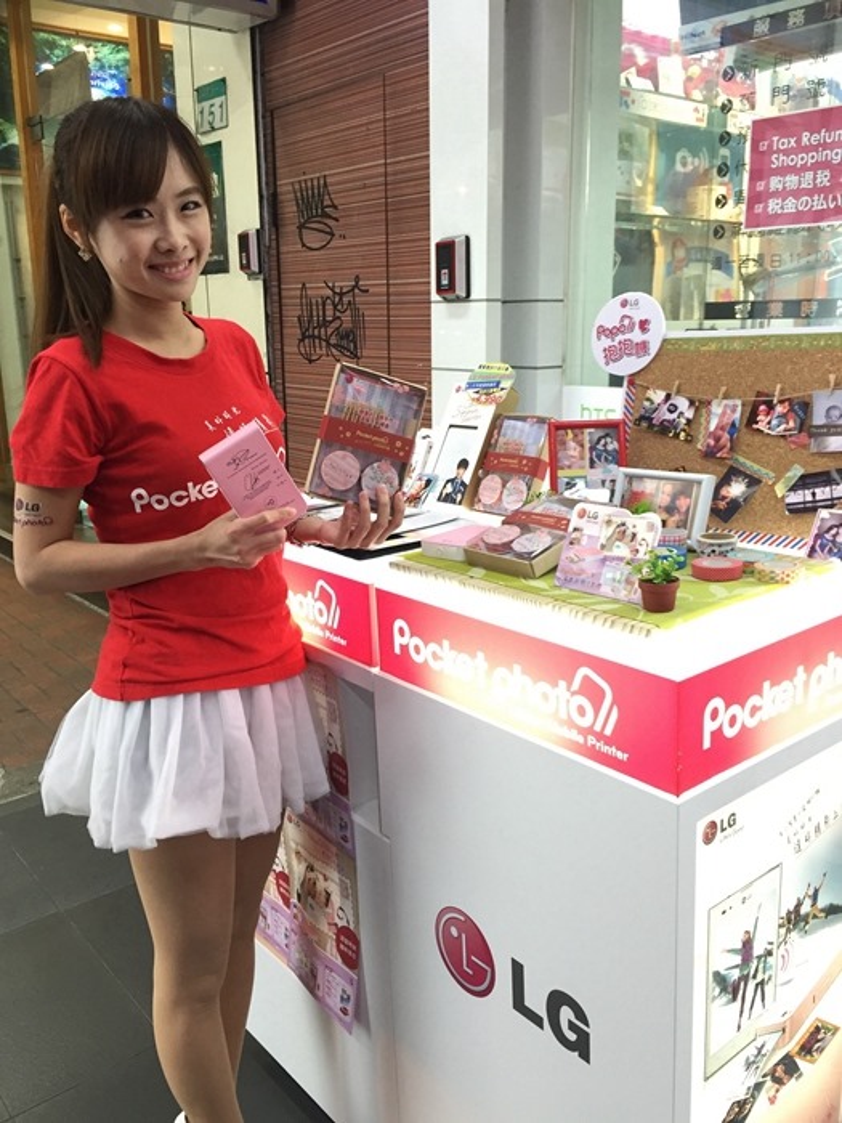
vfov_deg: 61.7
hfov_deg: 48.2
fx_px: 941
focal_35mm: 29
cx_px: 421
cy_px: 562
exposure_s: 1/30
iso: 100
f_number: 2.2
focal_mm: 4.15
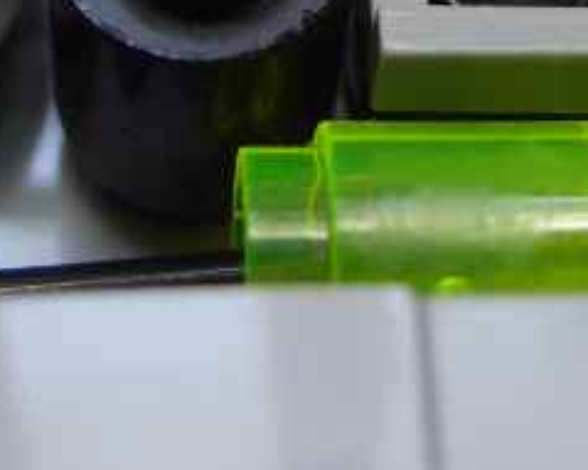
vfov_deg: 12.0
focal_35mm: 124
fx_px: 2157
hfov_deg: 15.5
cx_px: 219
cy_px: -177
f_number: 2.8
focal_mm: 7.8
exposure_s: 1/30
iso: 100
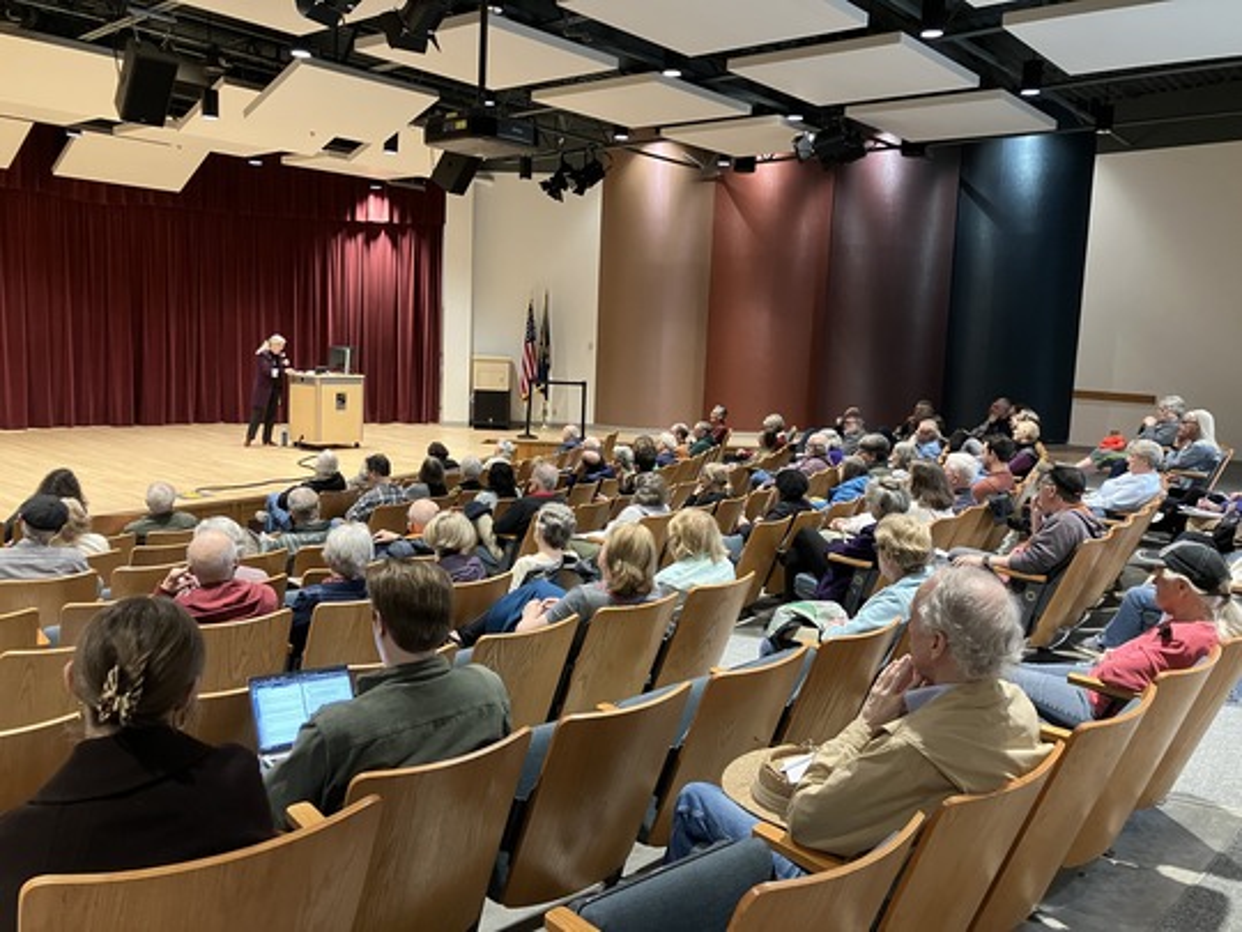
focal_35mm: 28
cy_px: 466
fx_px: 1005
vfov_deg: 49.7
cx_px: 621
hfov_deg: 63.4
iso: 320
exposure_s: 1/60
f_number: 1.8
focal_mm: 3.99
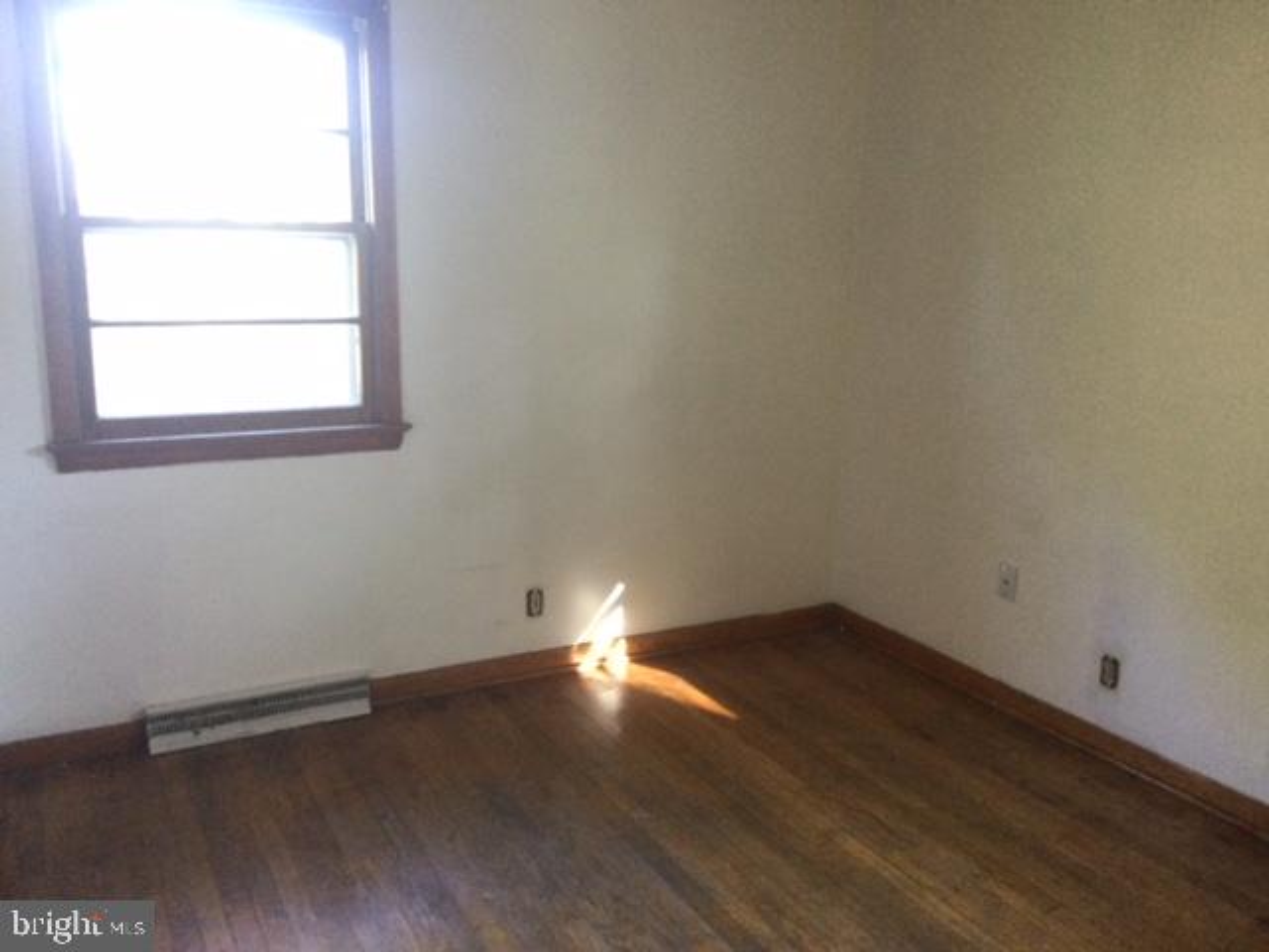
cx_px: 634
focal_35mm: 31
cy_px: 476
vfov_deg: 45.4
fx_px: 1136
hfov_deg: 58.4
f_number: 2.4
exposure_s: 1/20
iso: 200
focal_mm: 3.3
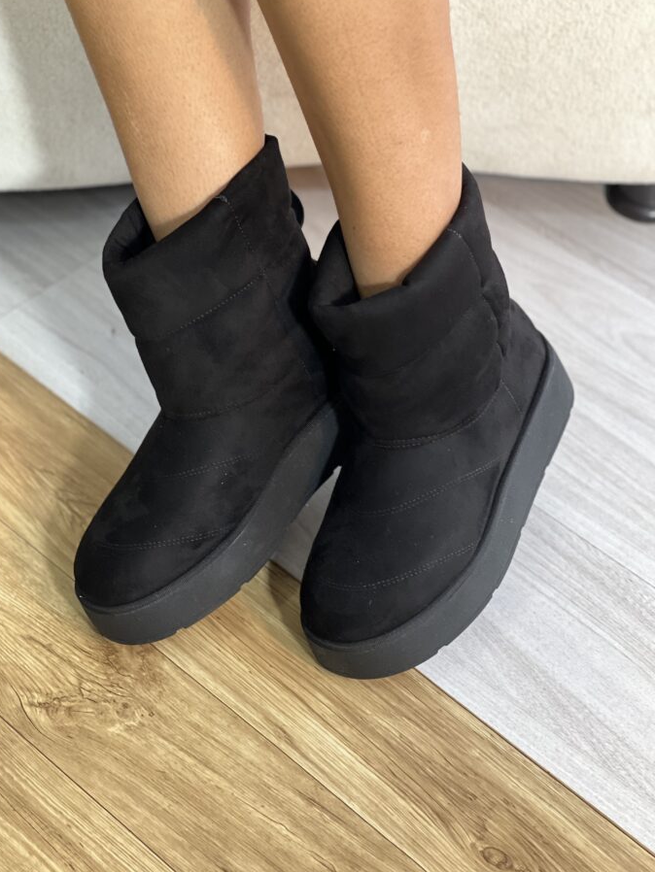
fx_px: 2017
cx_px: 327
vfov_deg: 24.4
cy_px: 440
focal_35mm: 80
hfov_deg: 18.4
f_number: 2.8
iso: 200
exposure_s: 1/40
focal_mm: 9
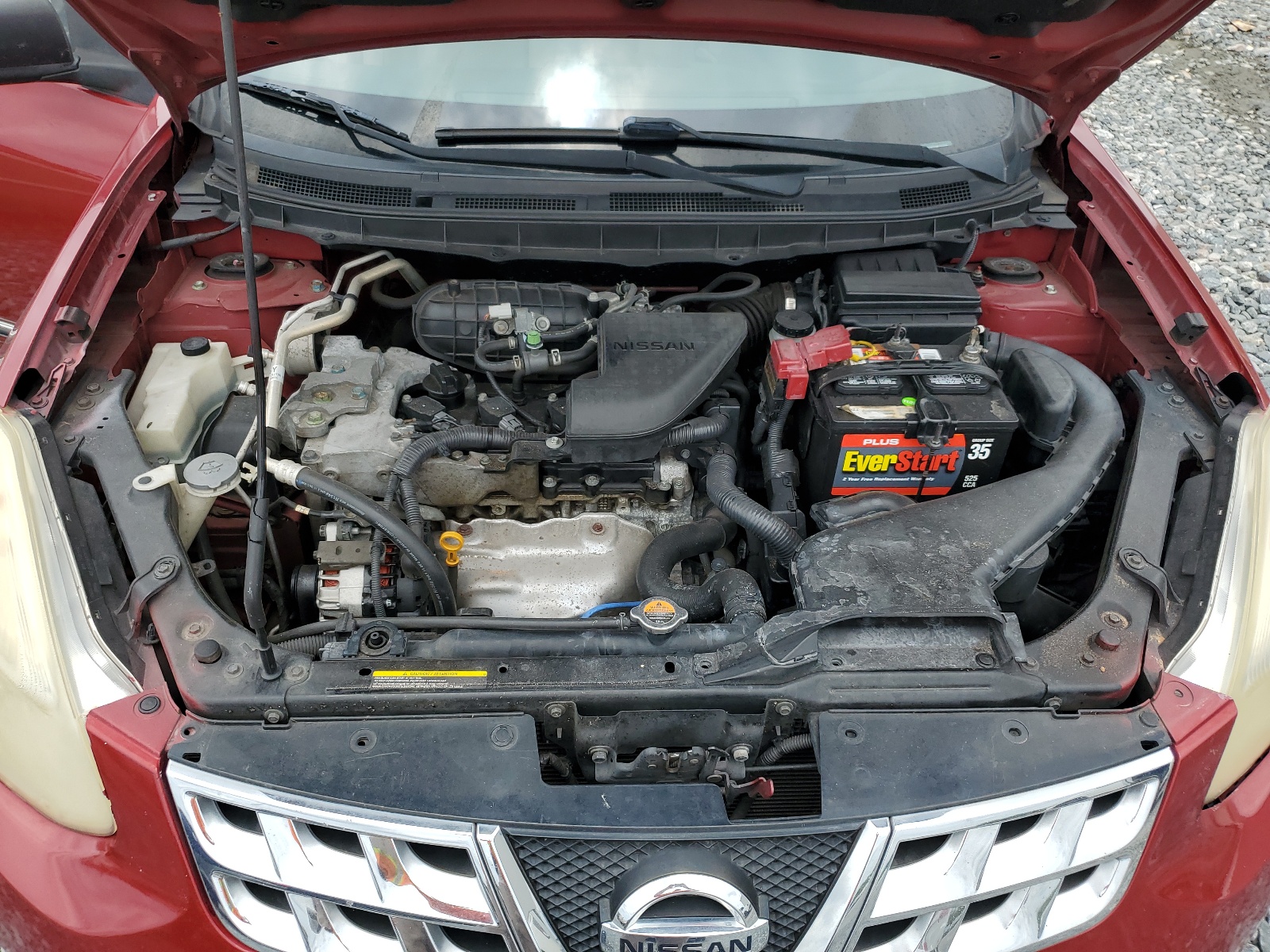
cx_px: 635
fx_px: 954
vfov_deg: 53.1
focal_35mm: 26
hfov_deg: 67.3
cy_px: 476
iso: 50
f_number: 1.5
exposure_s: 1/1667
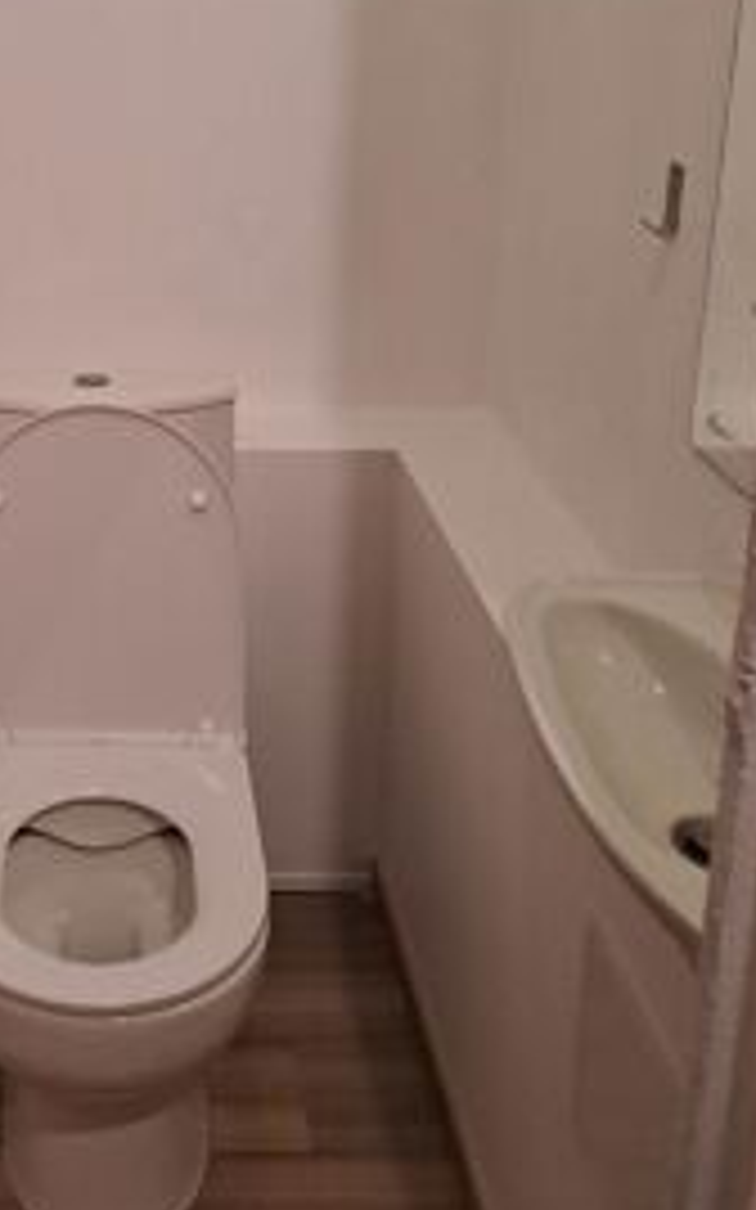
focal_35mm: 42
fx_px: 1385
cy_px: 322
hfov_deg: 29.1
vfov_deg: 45.8
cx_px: 54
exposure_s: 1/25
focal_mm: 4.65
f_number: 1.8
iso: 320
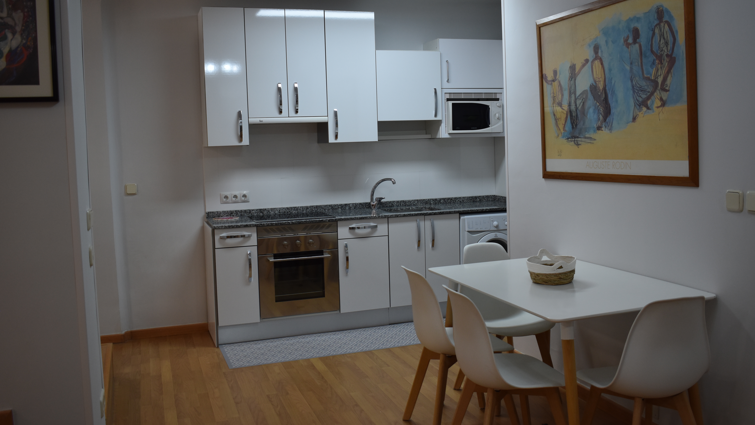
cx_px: 383
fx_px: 671
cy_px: 193
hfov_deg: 58.7
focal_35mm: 34
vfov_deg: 35.1
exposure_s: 1/100
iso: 400
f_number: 5
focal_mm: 21
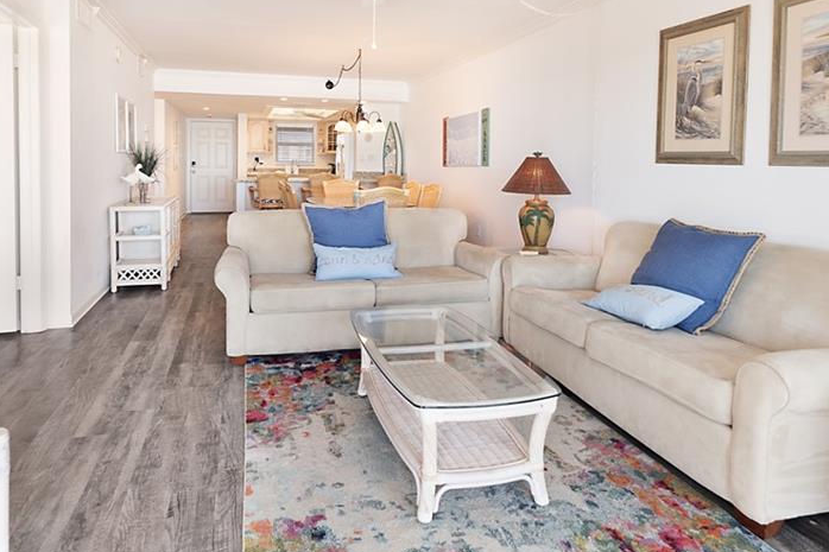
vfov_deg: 56.0
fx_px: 506
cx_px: 373
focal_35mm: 22
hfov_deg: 78.4
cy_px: 184
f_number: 4
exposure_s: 1/15
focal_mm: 10
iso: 400
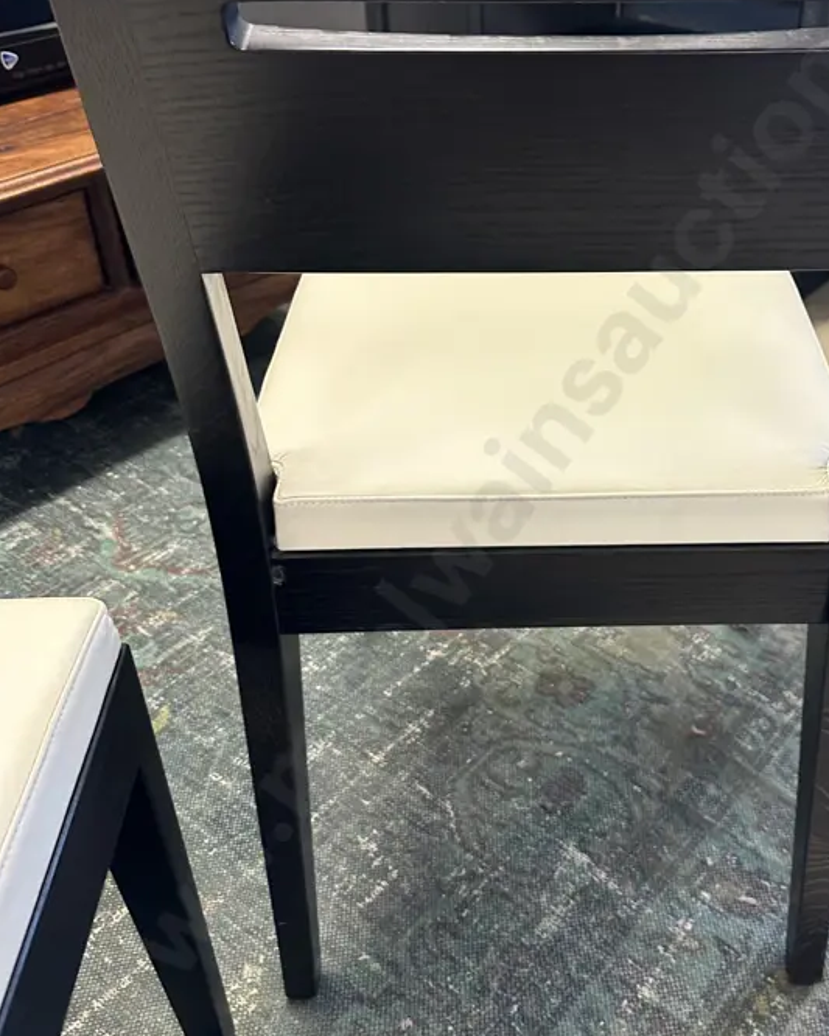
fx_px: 1104
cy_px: 403
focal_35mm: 36
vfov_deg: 49.9
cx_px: 579
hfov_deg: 40.4
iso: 160
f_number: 1.78
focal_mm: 6.86
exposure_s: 1/50
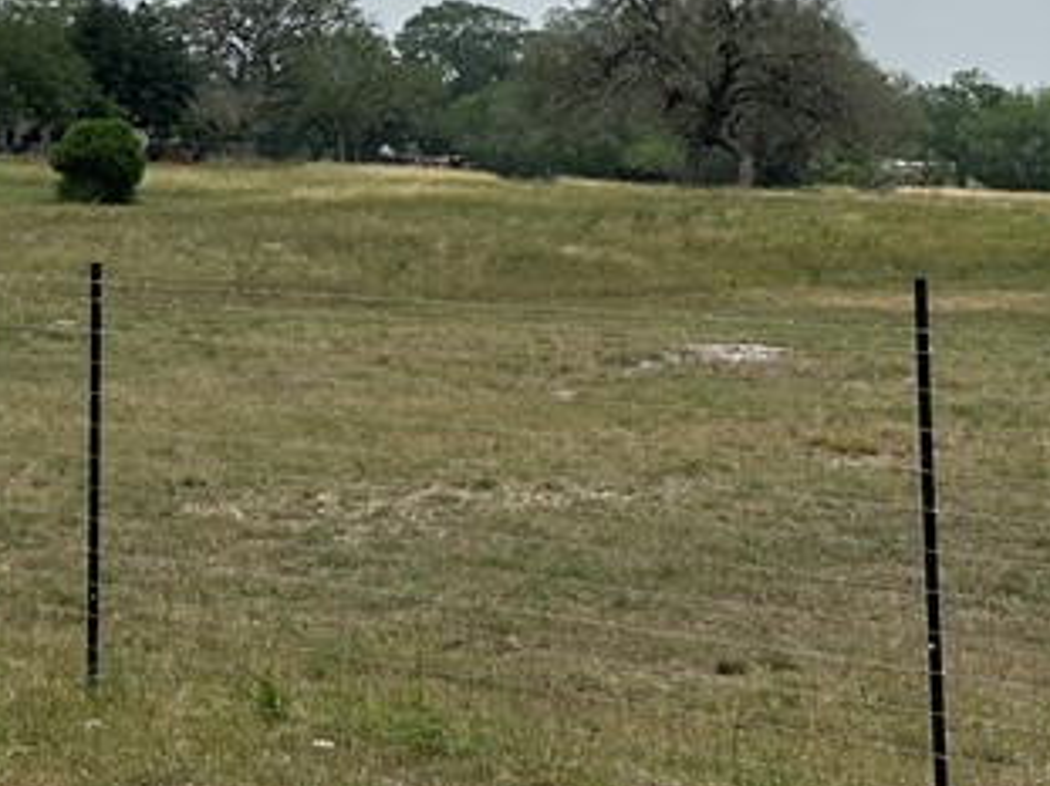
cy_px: -81
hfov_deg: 24.7
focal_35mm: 79
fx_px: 2395
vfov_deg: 18.0
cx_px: 496
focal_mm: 6.86
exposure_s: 1/10753
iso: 80
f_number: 1.78
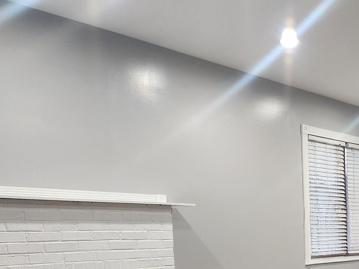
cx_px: 362
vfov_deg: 25.1
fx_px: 560
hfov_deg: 32.6
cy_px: 297
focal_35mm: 54
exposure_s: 1/120
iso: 400
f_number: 1.8
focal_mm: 5.4
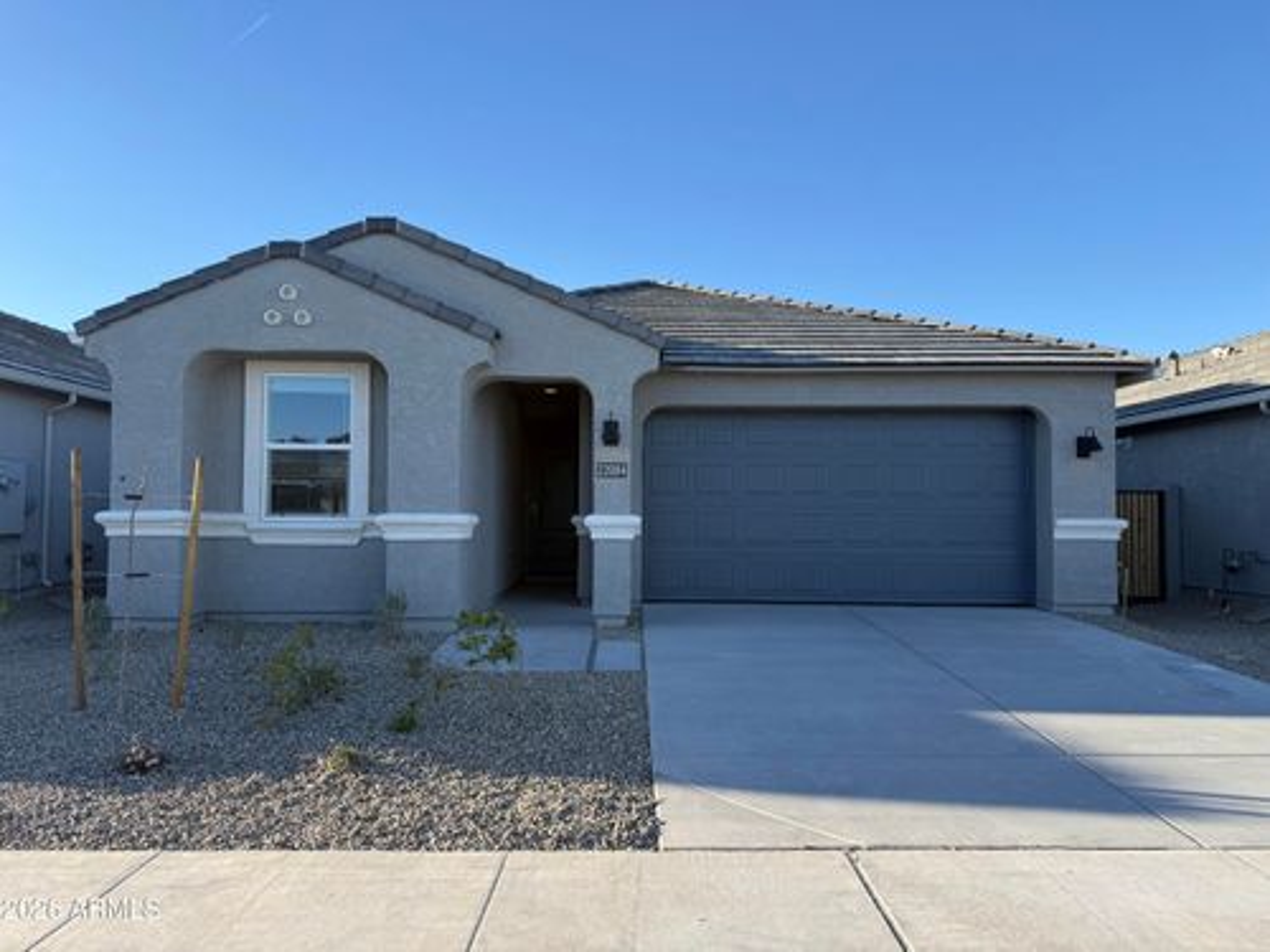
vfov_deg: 56.8
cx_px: 635
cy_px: 476
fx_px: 881
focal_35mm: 24
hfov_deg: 71.6
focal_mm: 6.76
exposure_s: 1/1855
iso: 80
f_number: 1.78
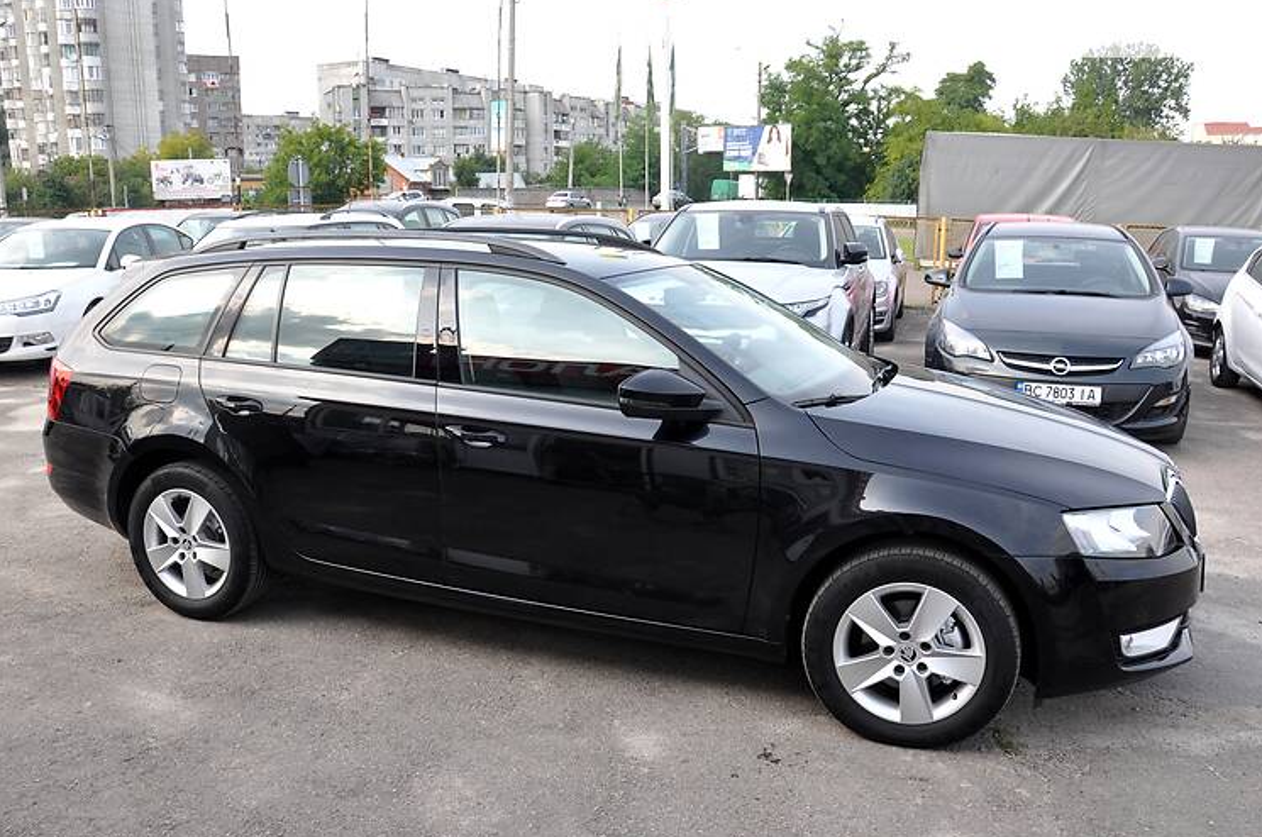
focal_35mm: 29
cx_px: 622
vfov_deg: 44.8
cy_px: 414
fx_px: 1015
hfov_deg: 63.7
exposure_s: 1/250
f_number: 8
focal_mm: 18
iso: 500
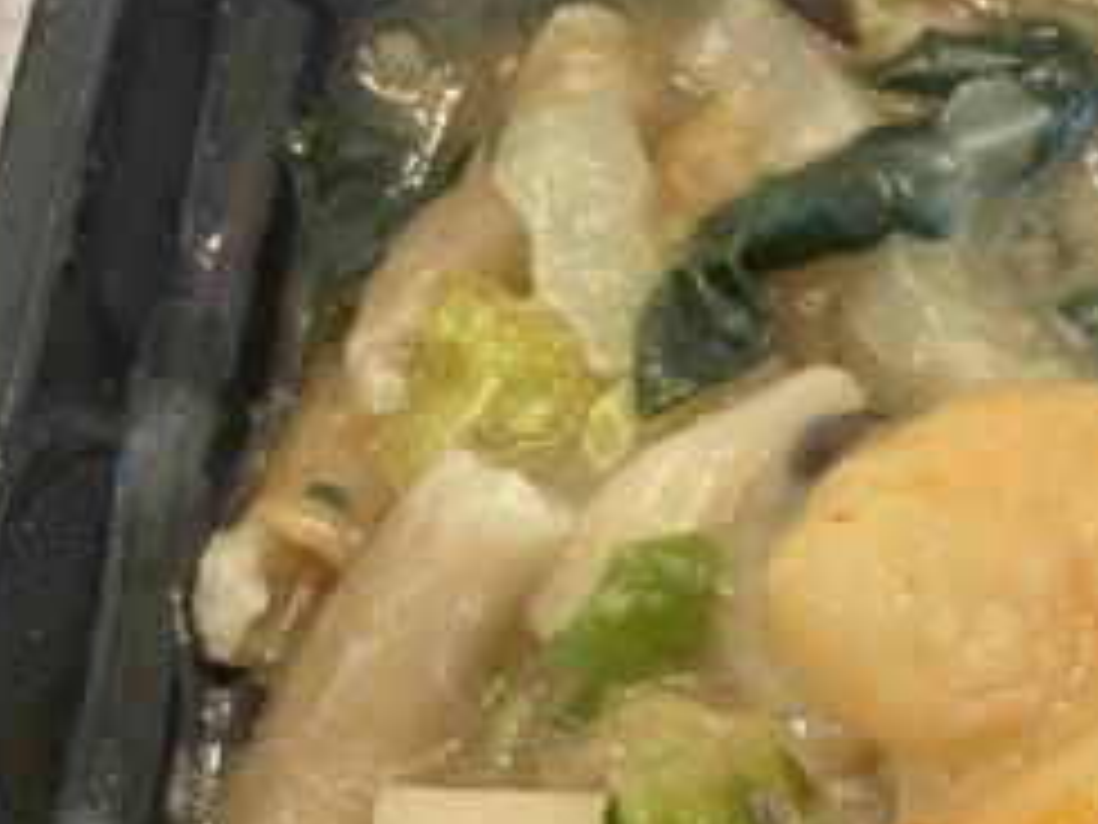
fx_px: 3457
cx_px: 1886
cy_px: 774
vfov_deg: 13.4
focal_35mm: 109
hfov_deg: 15.8
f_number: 1.6
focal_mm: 4.2
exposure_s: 1/60
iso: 125
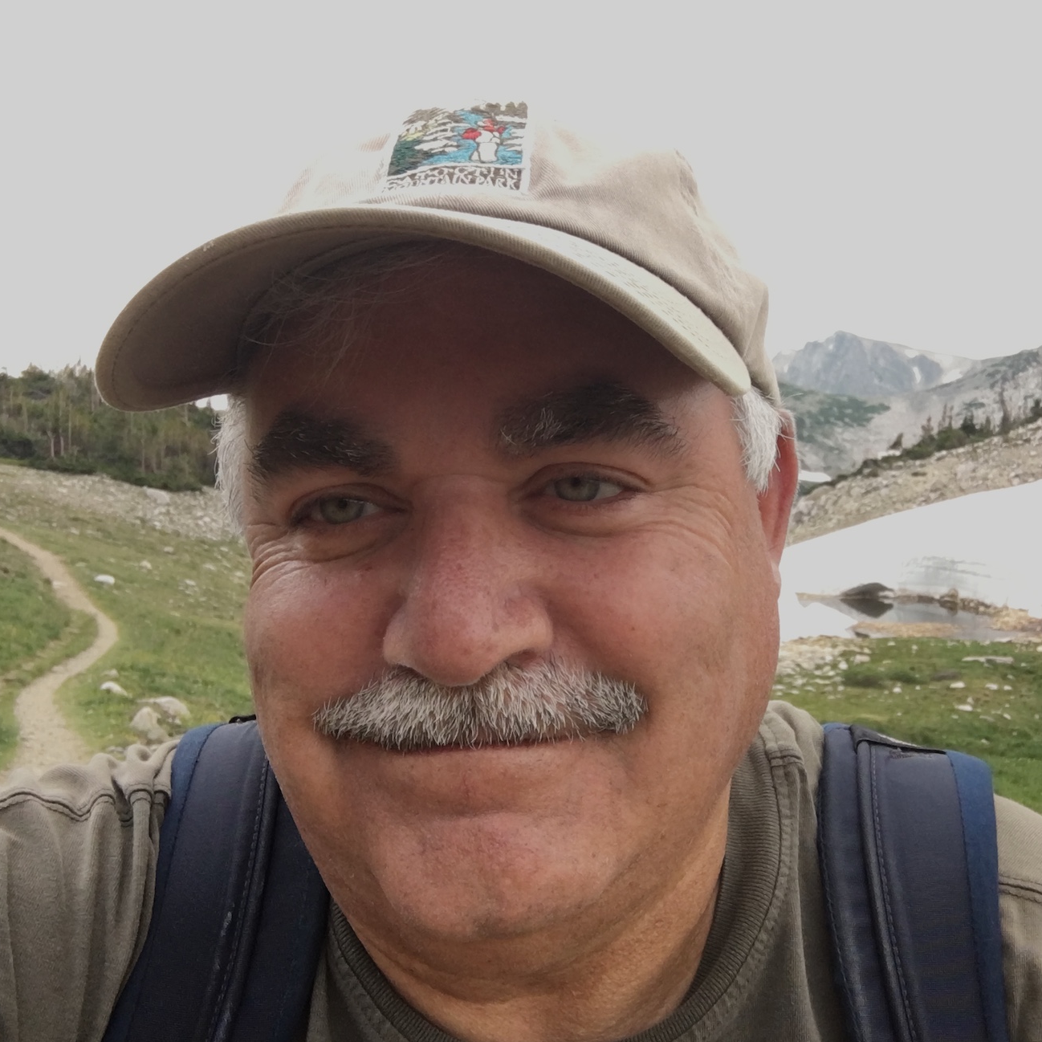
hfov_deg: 43.8
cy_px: 528
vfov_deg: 43.9
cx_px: 592
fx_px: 1294
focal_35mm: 38
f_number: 2.2
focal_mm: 2.65
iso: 32
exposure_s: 1/316
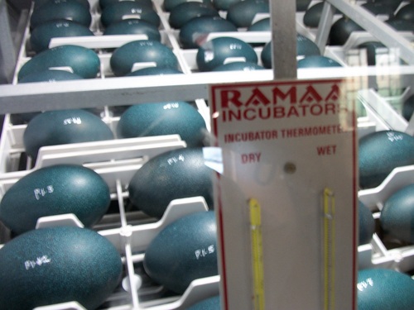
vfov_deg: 44.2
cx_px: 207
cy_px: 155
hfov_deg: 56.8
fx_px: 383
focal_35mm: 32
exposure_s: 1/13
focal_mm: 5.7
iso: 160
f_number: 2.9
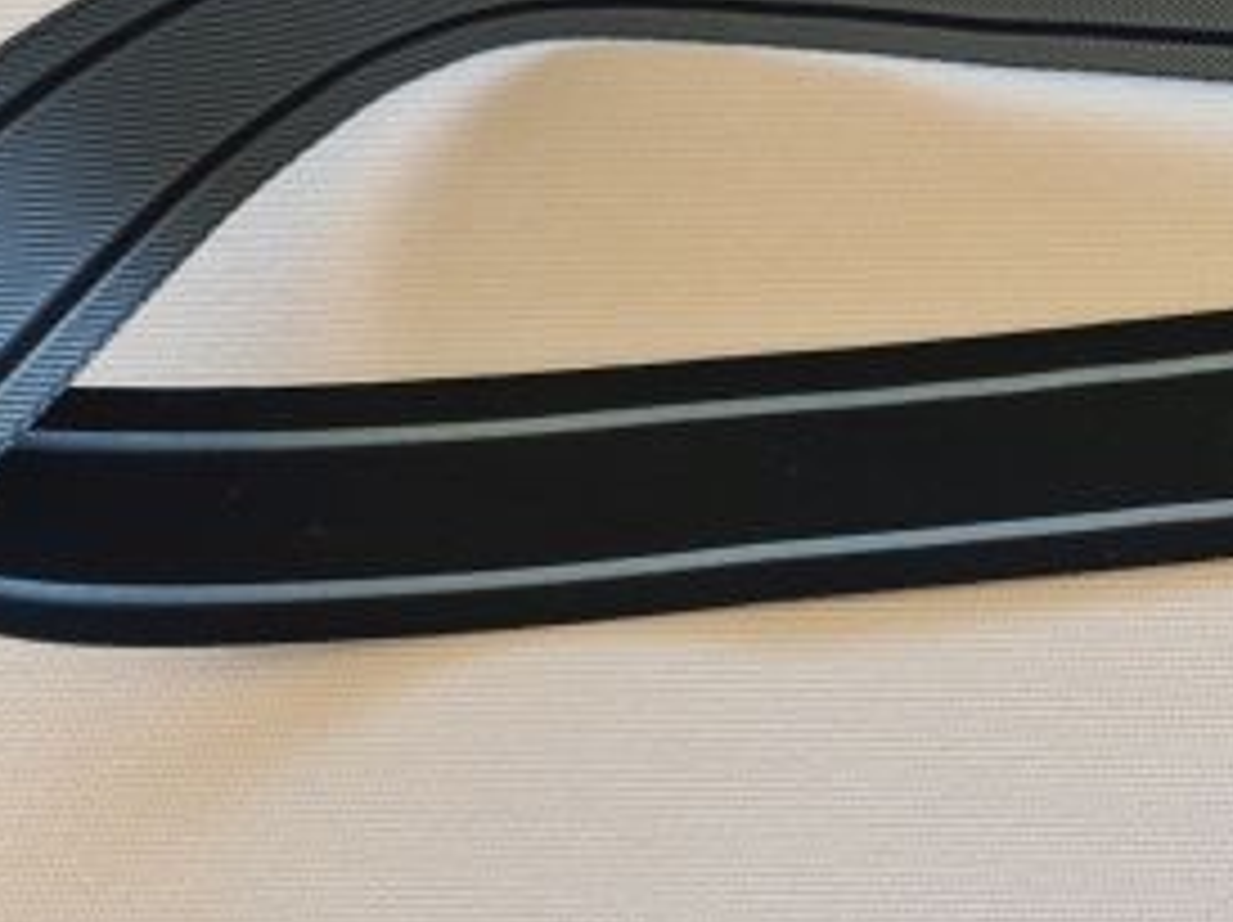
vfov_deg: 19.4
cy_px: 499
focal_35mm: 76
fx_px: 2705
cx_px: 1768
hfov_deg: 22.0
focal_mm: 5.4
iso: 80
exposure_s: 1/100
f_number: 1.8
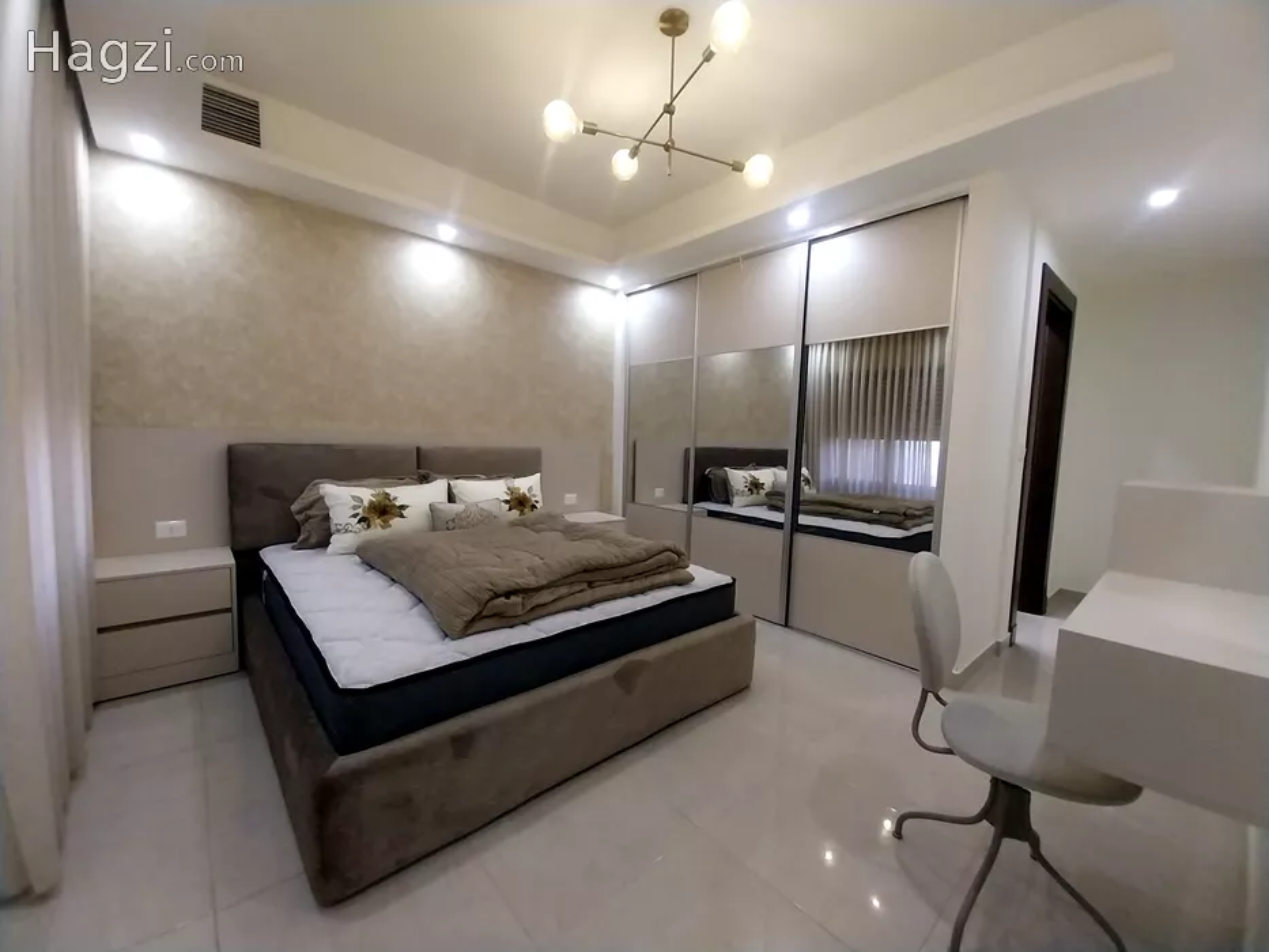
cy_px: 476
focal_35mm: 13
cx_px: 634
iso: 202
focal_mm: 1.3
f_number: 2.2
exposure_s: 1/50
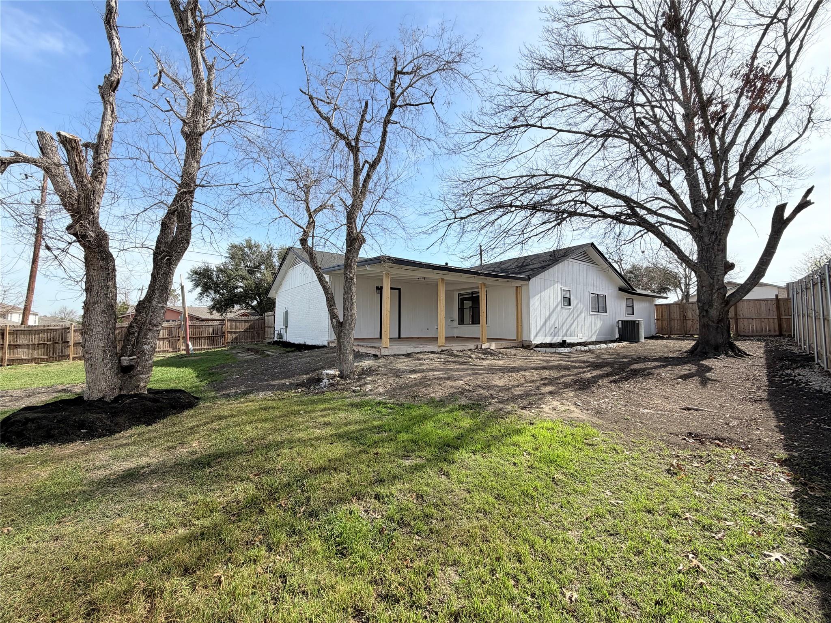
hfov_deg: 102.1
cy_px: 312
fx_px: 336
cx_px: 416
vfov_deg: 85.7
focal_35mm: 14
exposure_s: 1/770
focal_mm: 2.22
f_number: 2.2
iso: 25
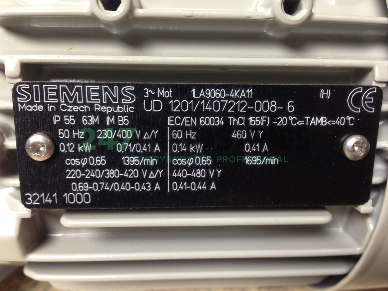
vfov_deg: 42.9
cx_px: 194
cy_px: 146
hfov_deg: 55.4
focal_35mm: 33
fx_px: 370
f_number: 2.4
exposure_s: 1/20
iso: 125
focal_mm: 4.12
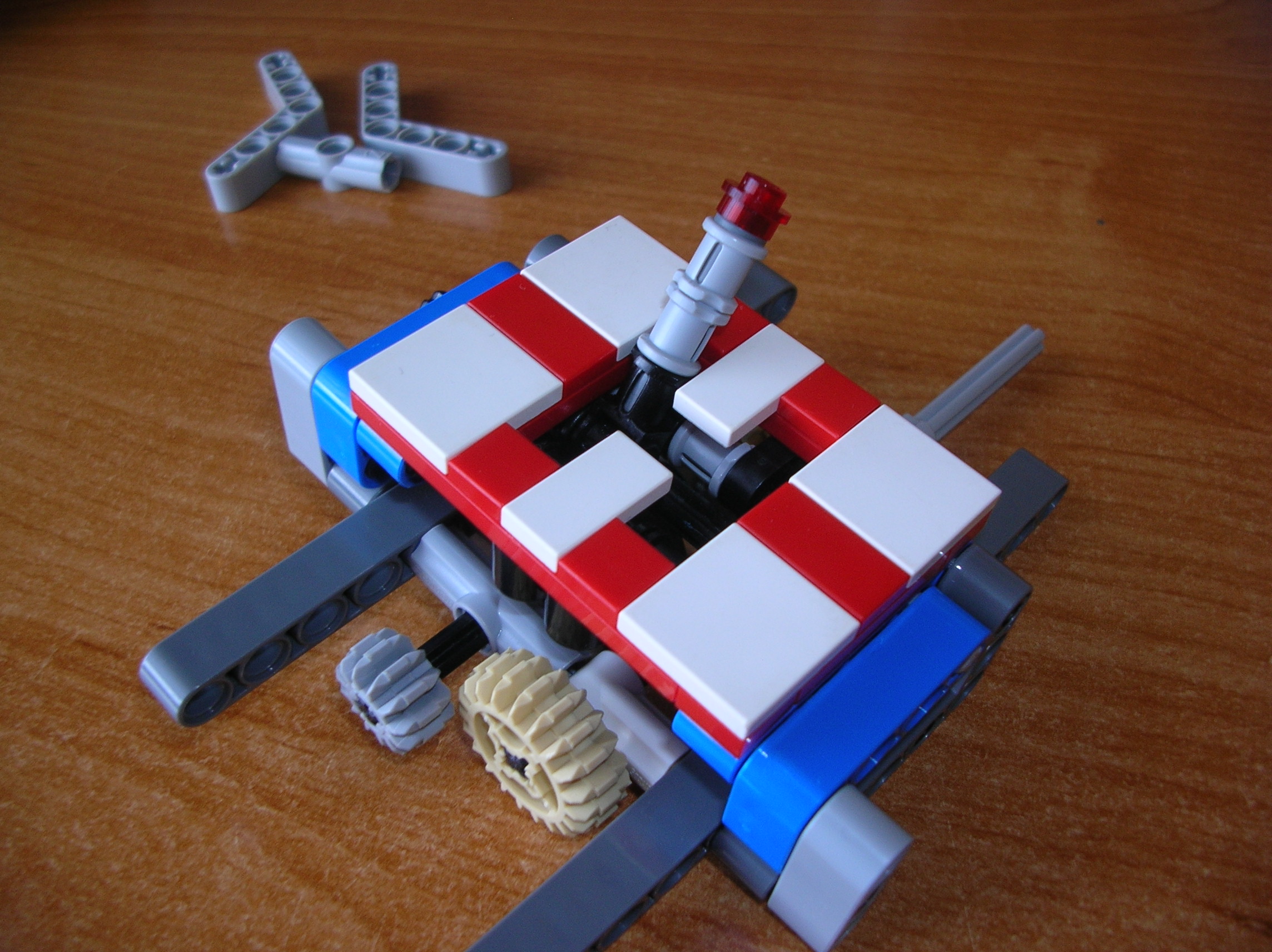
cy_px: 476
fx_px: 1285
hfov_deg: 52.7
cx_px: 636
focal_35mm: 35
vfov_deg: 40.6
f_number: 2.8
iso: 50
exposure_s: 1/30
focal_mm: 5.8
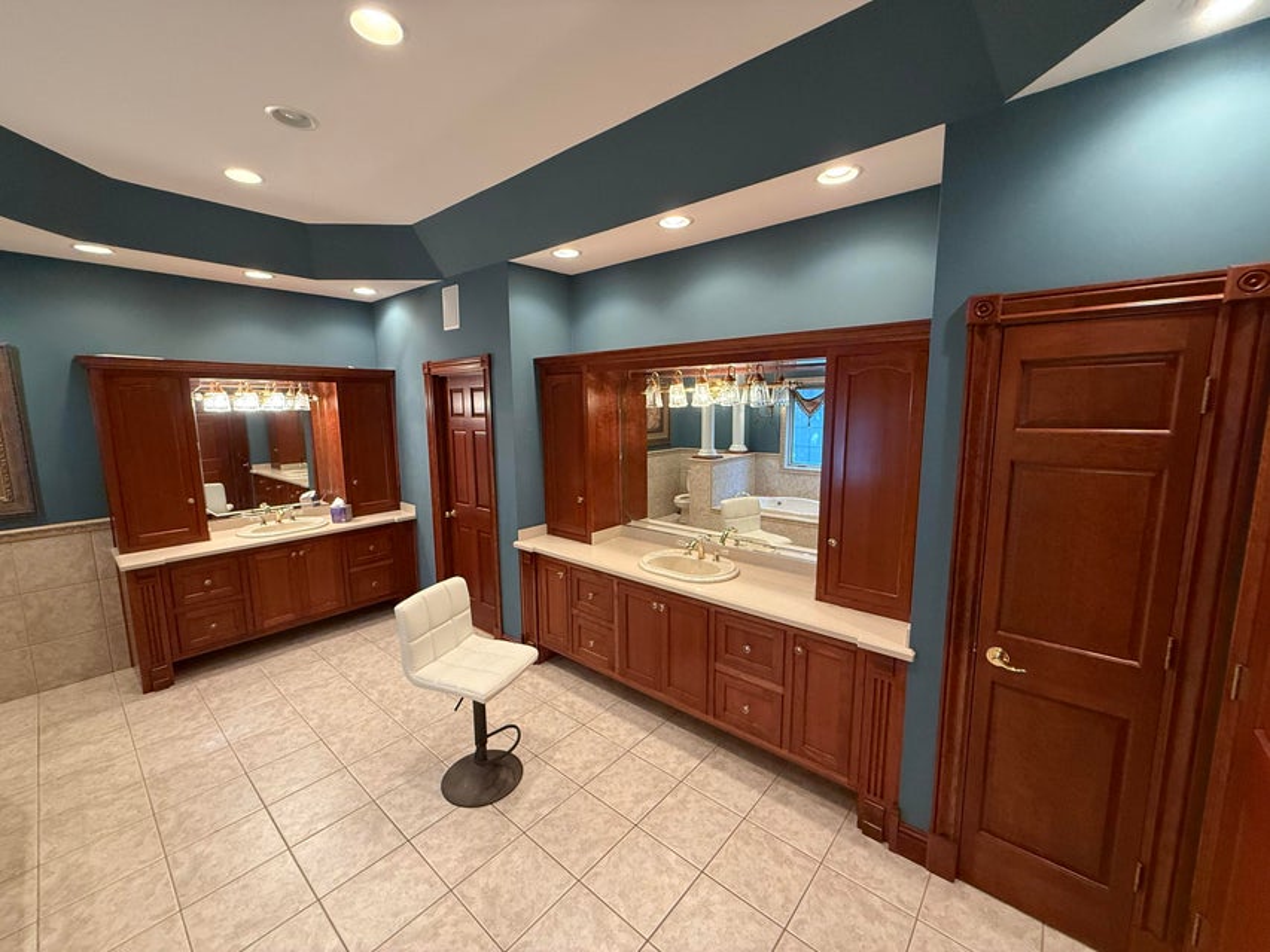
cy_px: 476
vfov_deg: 85.7
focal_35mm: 14
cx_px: 635
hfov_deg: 102.1
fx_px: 514
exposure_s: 1/60
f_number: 2.2
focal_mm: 2.22
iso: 500
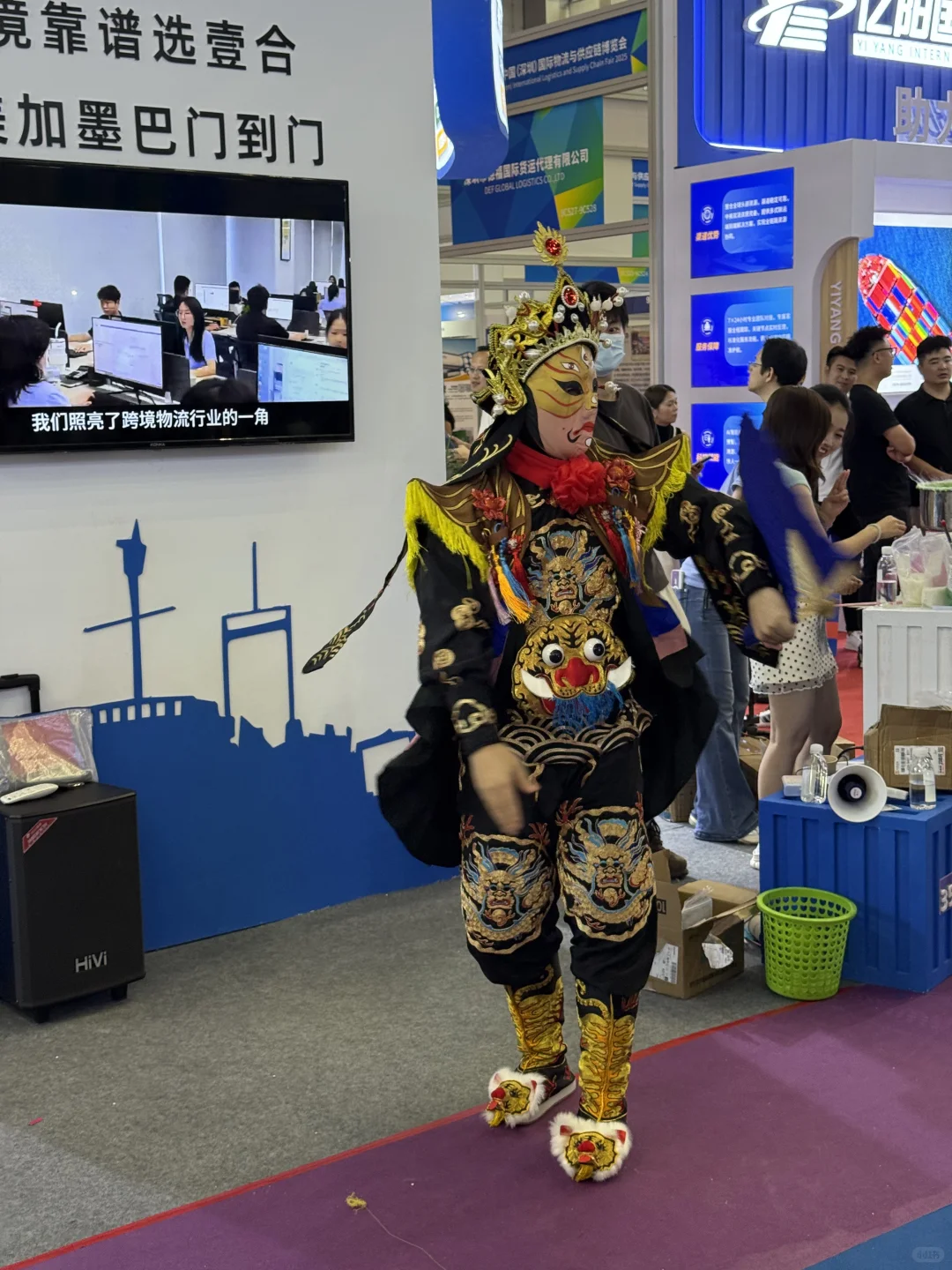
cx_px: 476
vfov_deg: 39.7
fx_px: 1760
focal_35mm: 48
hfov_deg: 30.3
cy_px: 635
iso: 200
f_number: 1.78
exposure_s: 1/100
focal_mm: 6.76
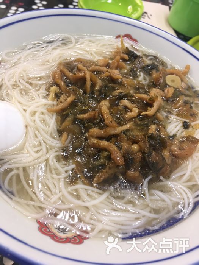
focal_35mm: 29
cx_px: 100
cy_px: 132
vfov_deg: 61.7
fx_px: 222
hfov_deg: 48.2
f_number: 2.2
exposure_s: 1/33
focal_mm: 4.15
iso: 100
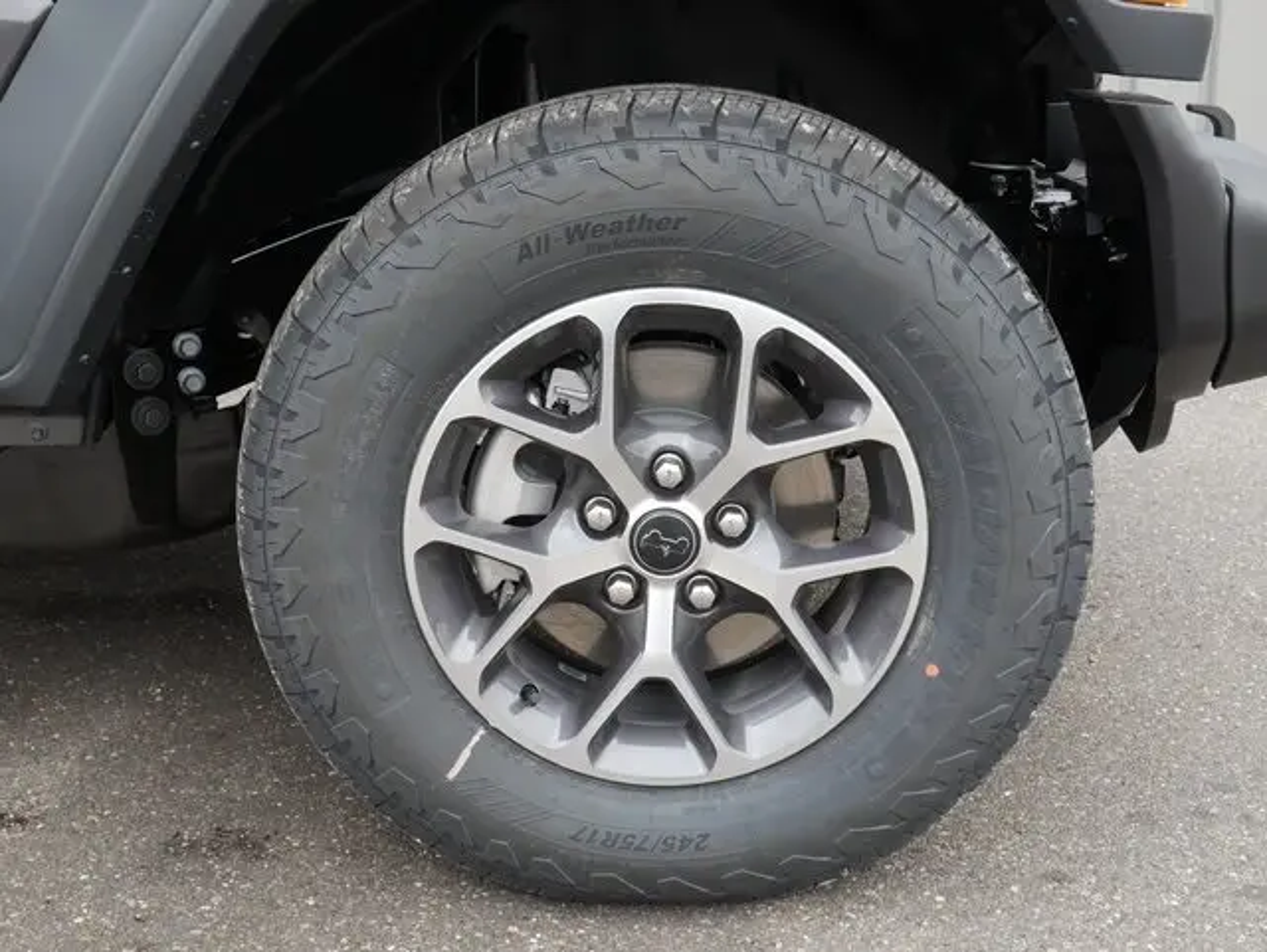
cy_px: 476
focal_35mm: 42
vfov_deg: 34.4
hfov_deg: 44.8
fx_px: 1538
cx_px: 634
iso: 800
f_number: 10
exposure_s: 1/60
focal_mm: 21
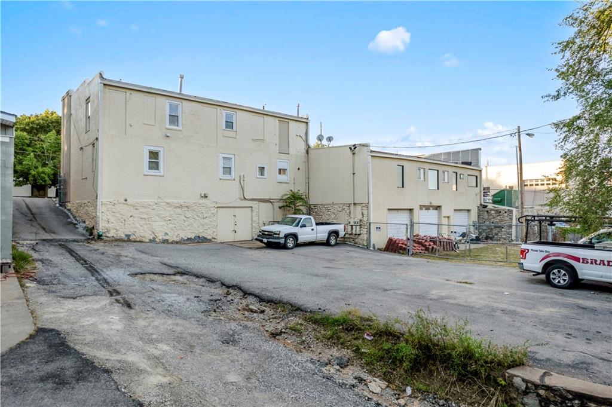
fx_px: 374
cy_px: 204
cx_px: 306
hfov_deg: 78.6
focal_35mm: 22
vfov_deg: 57.1
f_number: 2.8
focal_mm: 8.38
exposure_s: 1/500
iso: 100
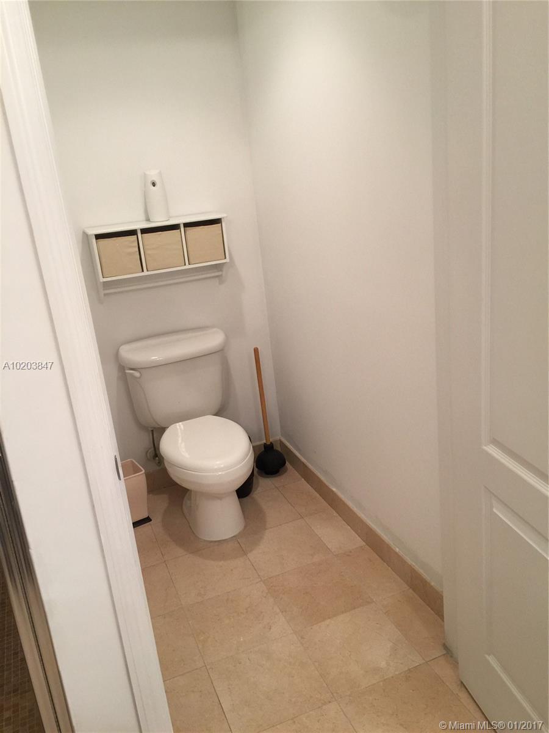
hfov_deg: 48.2
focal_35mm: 29
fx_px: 613
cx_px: 274
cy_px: 366
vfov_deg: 61.7
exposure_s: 1/30
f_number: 2.2
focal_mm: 4.15
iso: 50
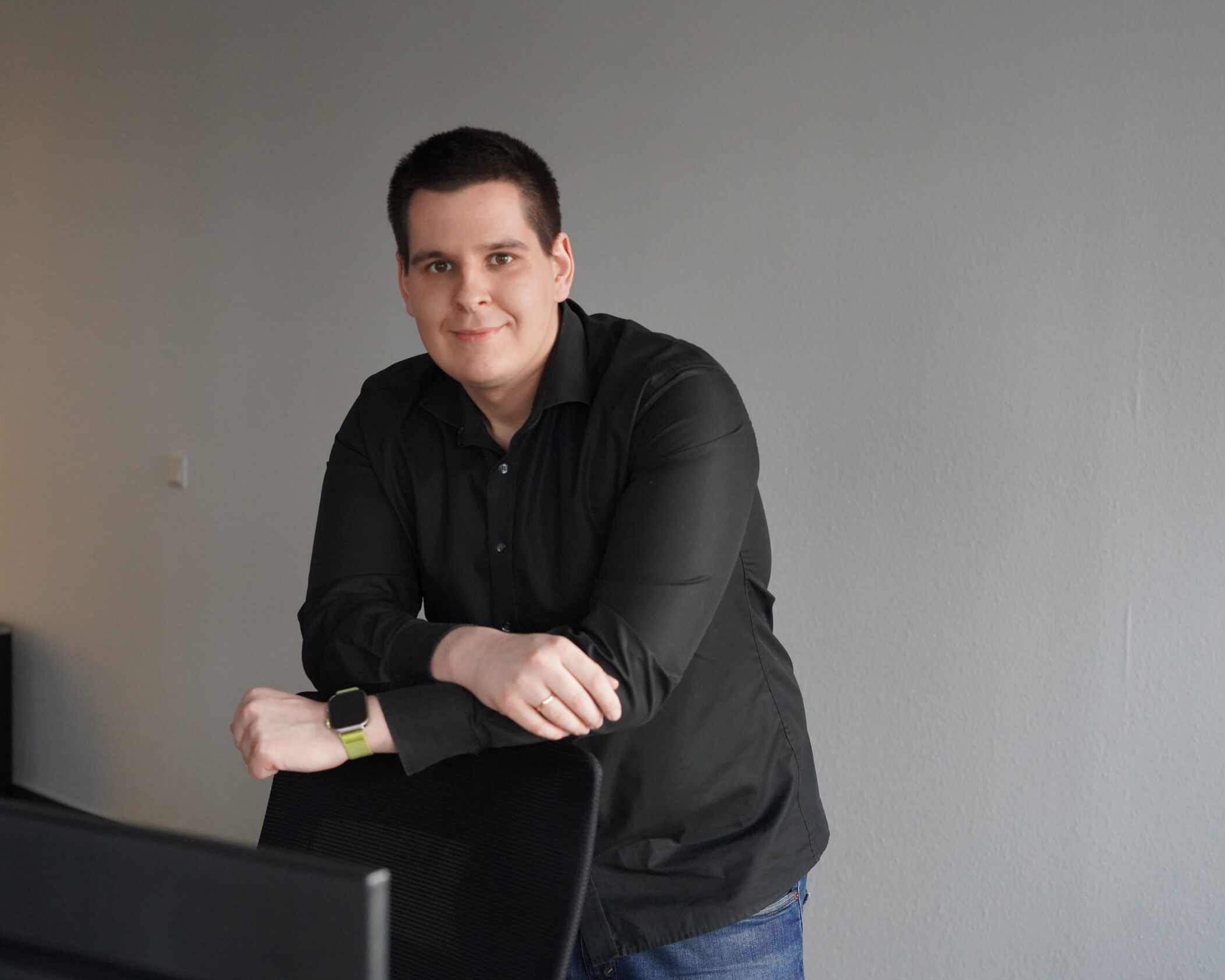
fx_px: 2066
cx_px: 633
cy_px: 492
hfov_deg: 33.0
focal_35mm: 57
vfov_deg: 26.7
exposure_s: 1/160
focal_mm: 50
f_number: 4
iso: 8000
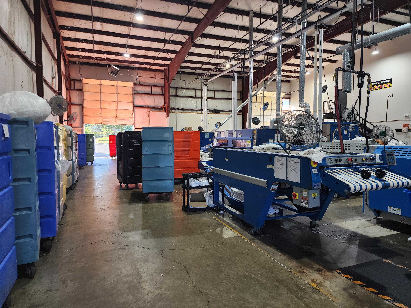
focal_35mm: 23
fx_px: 273
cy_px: 154
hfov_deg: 73.9
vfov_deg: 58.9
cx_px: 206
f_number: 1.8
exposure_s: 1/120
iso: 125
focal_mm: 6.4
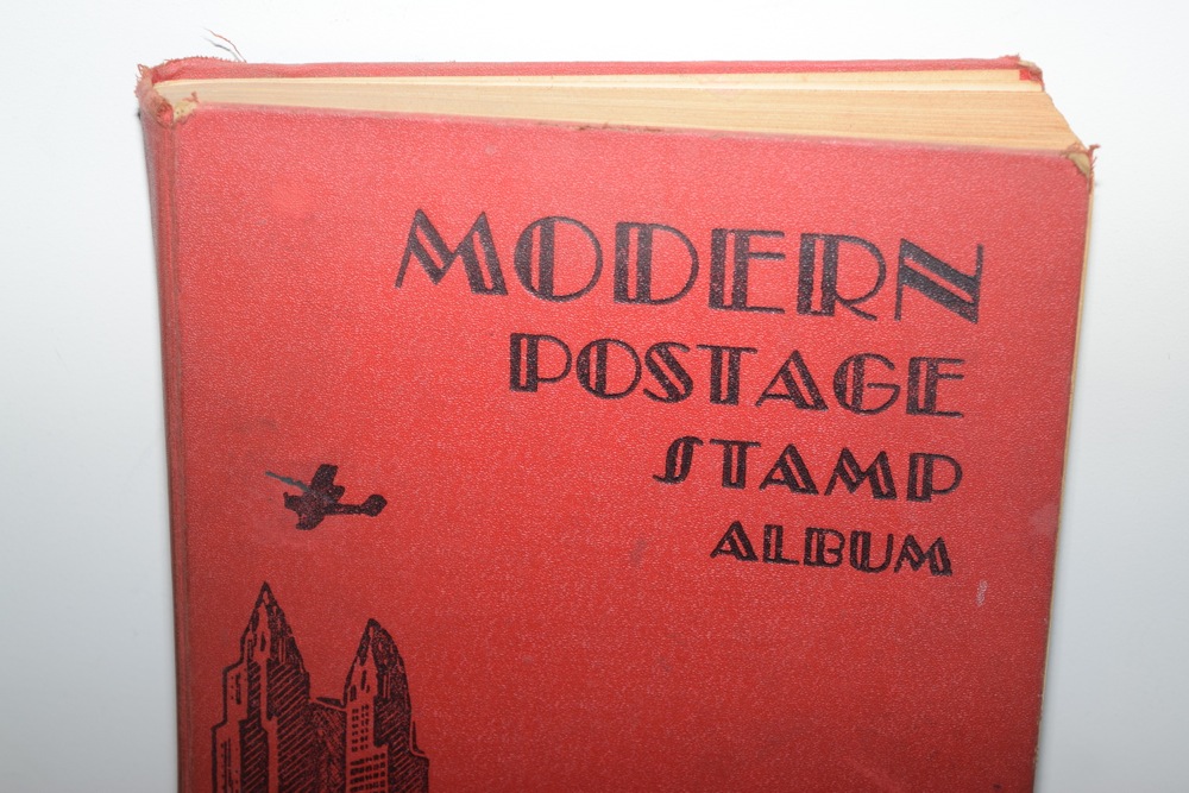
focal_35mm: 82
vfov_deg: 16.6
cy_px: 396
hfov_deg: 24.6
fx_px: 2725
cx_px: 594
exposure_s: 1/60
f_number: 5.6
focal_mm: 55
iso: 500
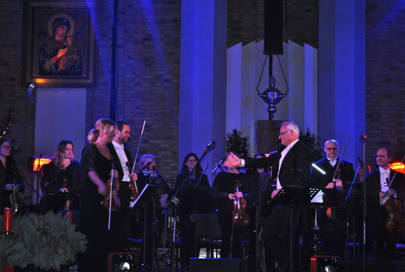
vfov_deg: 16.6
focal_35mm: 82
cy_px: 136
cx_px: 202
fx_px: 929
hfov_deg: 24.6
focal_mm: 55
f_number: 5.6
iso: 200
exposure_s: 1/60
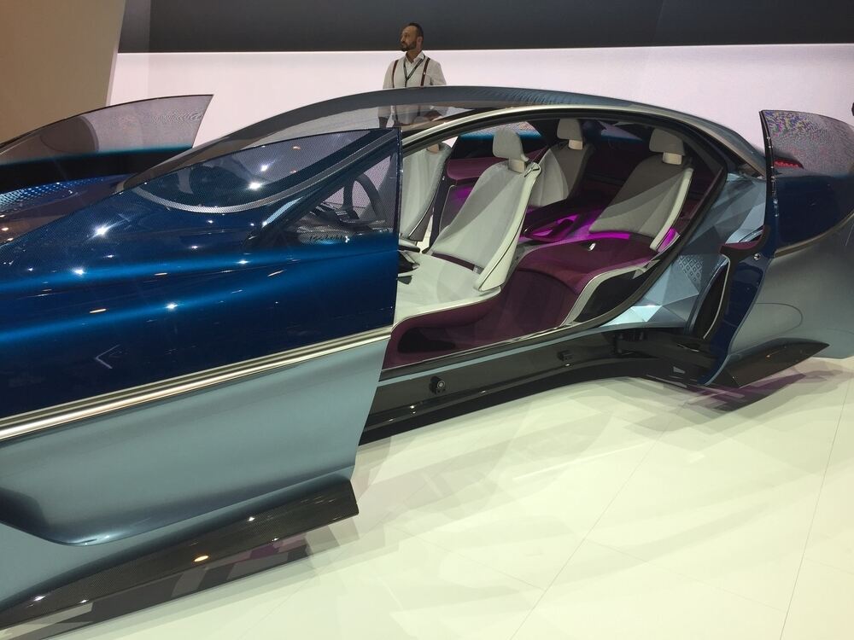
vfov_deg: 48.2
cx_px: 427
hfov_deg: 61.7
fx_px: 715
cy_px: 320
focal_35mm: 29
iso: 32
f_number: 2.2
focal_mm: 4.15
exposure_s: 1/108
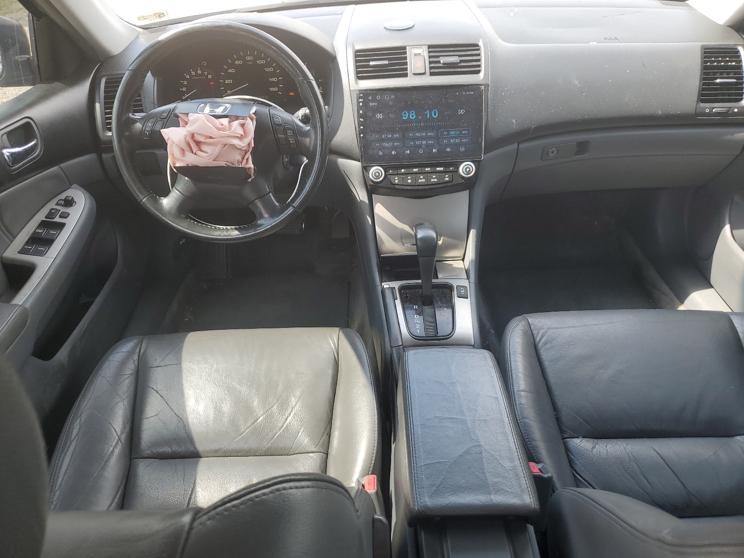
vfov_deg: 53.1
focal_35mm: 26
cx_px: 372
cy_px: 279
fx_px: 559
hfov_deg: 67.3
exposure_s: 1/303
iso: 50
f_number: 1.5
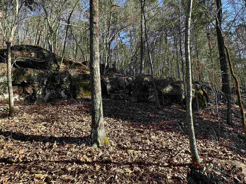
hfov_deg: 76.2
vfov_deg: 61.0
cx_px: 135
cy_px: 85
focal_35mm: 22
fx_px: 156
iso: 40
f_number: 2.2
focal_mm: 2.22
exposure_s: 1/285
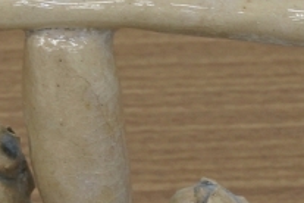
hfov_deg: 3.4
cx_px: 191
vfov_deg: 2.3
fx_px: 5151
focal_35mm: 610
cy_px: 235
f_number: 16
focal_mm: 105
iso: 2000
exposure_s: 1/20
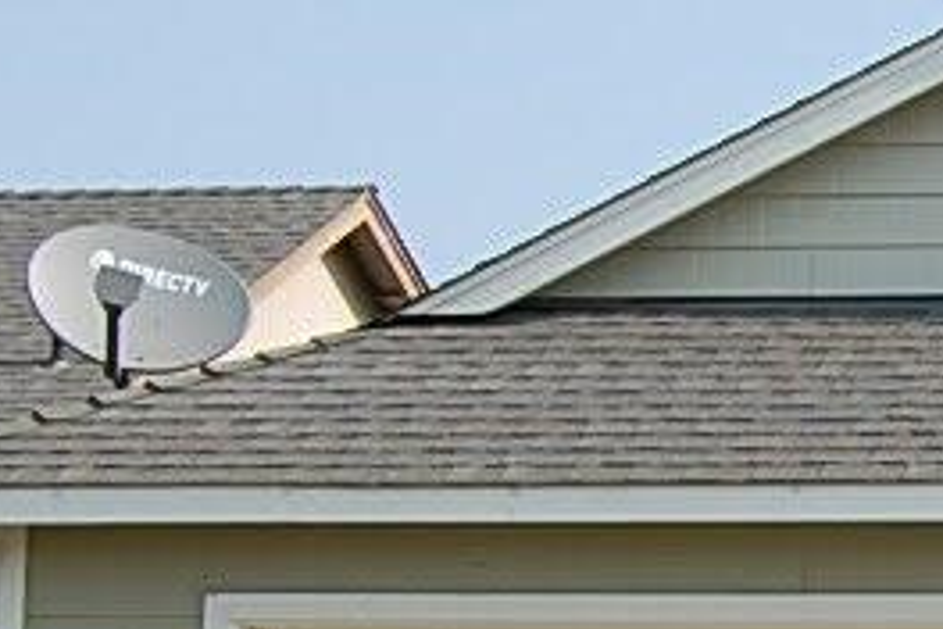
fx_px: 4924
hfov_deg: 10.0
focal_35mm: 188
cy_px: 468
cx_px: 2000
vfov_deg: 7.3
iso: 200
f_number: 9
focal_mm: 22
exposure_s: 1/320
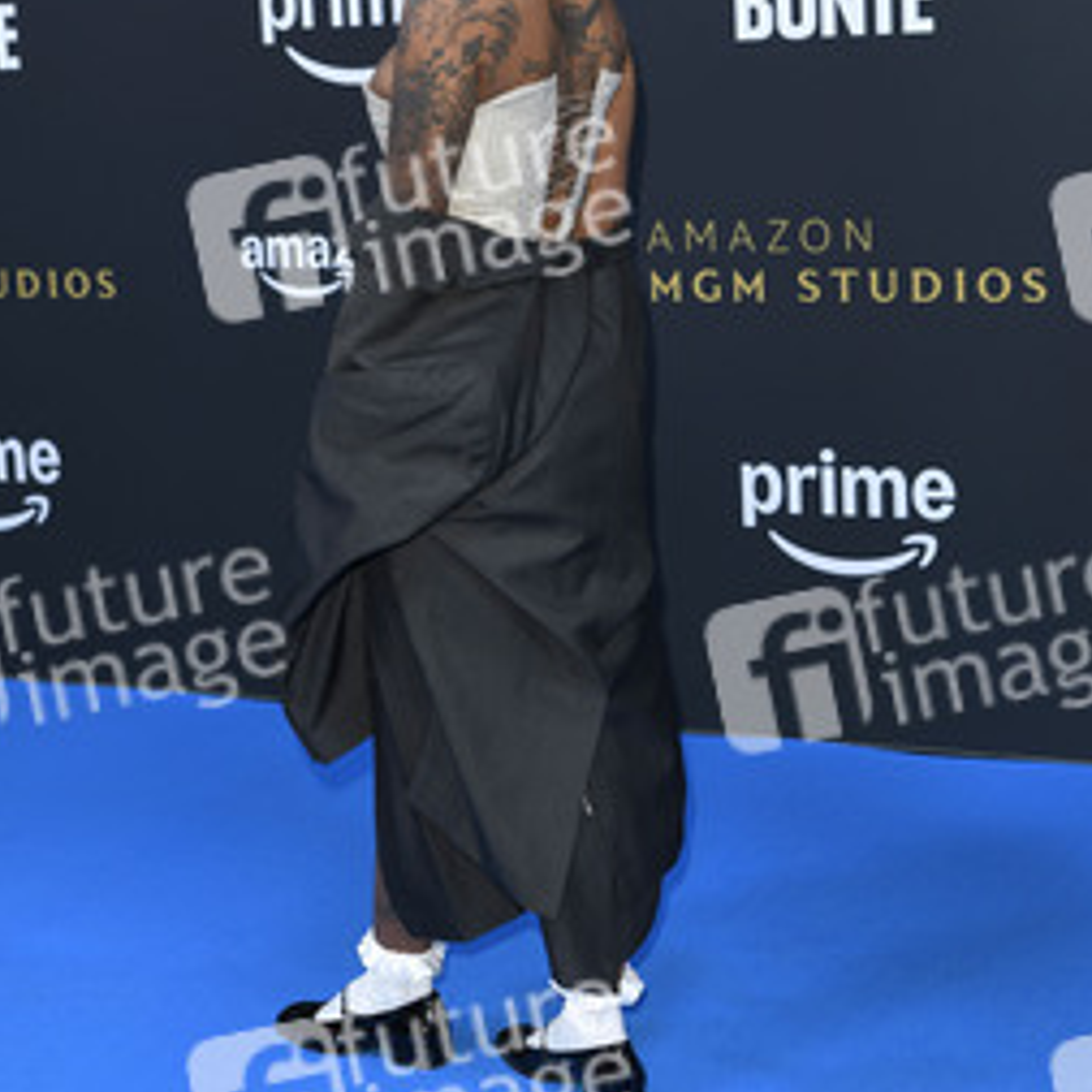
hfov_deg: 29.1
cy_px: 436
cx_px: 535
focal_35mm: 59
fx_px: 2106
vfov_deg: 29.0
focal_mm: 44
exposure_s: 1/640
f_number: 4
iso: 400
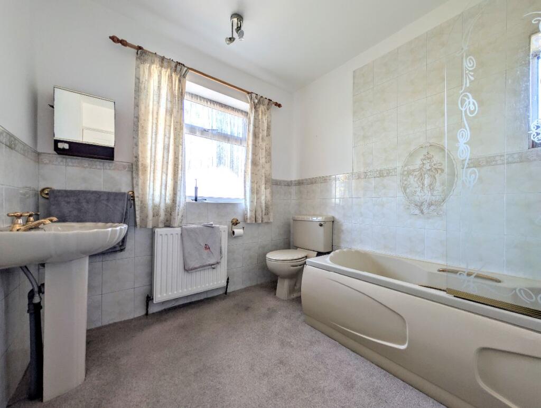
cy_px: 204
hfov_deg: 110.5
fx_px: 188
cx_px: 270
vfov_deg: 94.6
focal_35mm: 12
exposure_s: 1/180
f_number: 1.7
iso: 77
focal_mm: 2.02
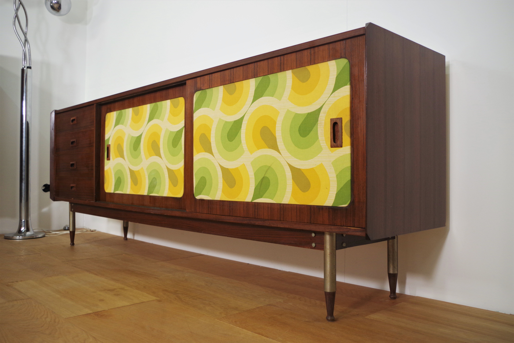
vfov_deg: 42.3
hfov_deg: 60.3
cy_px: 172
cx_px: 257
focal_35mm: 31
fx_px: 443
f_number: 4
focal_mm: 21.25
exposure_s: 1/60
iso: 400
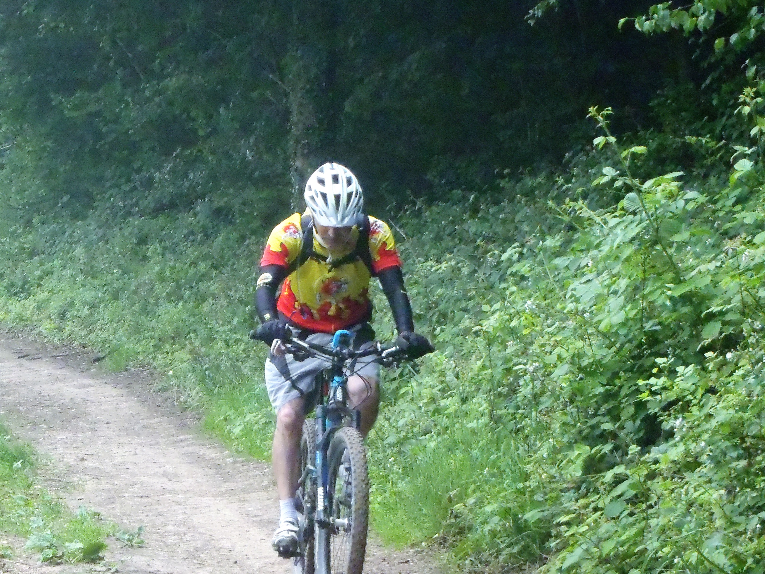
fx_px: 4133
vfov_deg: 7.9
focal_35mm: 187
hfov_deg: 10.6
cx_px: 353
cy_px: 313
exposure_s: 1/250
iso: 800
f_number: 5.9
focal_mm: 25
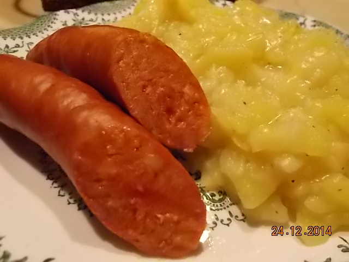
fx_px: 302
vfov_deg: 46.8
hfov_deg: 60.0
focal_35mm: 30
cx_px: 174
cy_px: 131
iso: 800
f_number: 3.4
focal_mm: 5.3
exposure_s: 1/100
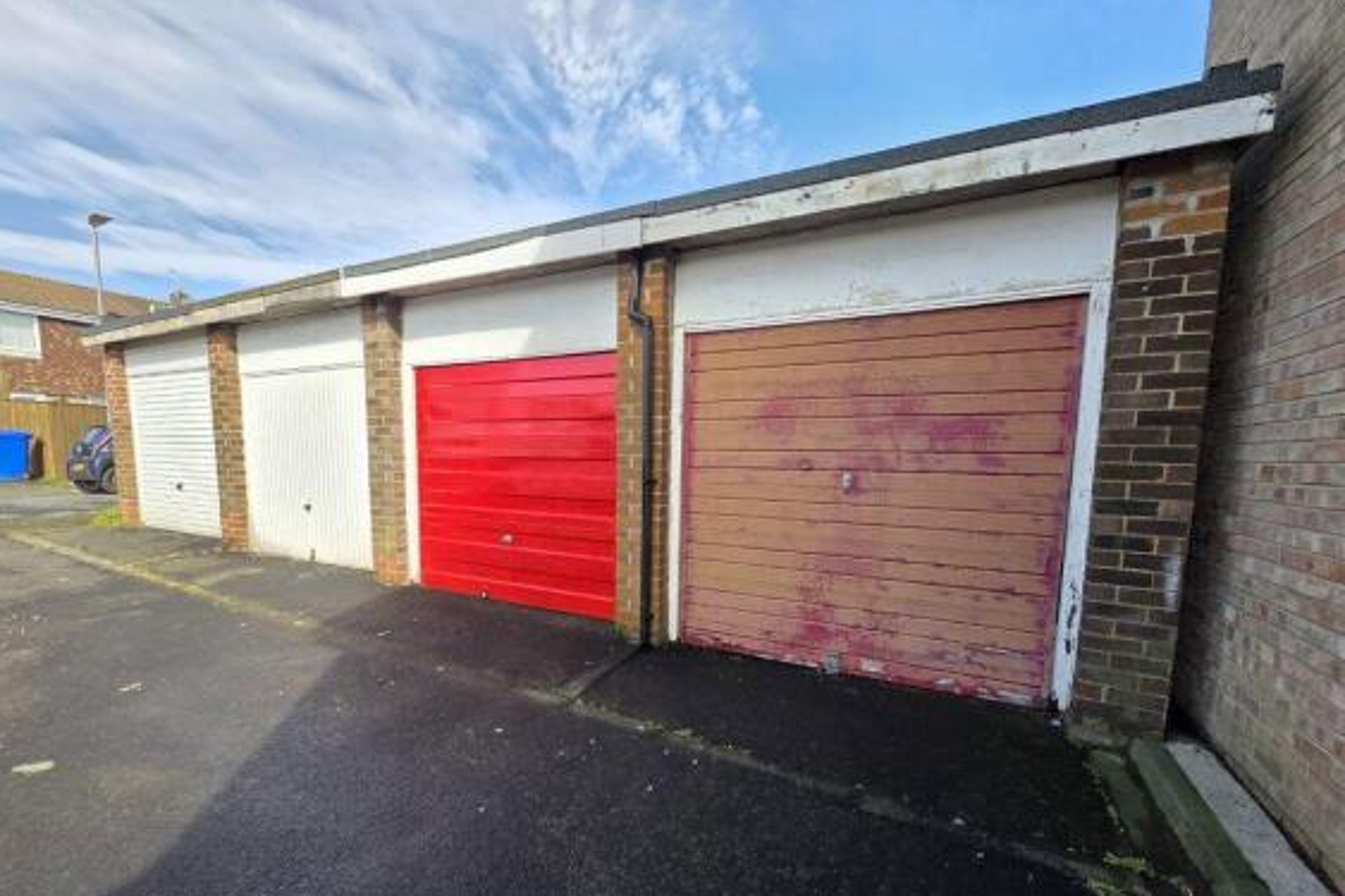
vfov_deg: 80.7
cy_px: 513
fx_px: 523
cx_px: 651
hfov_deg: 104.2
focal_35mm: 14
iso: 40
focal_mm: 2.2
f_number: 1.9
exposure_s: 1/531
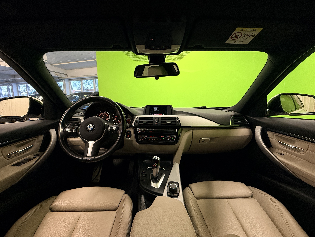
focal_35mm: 14
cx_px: 158
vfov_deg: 85.7
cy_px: 118
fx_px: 127
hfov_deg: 102.1
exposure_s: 1/100
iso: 250
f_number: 2.2
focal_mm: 2.22
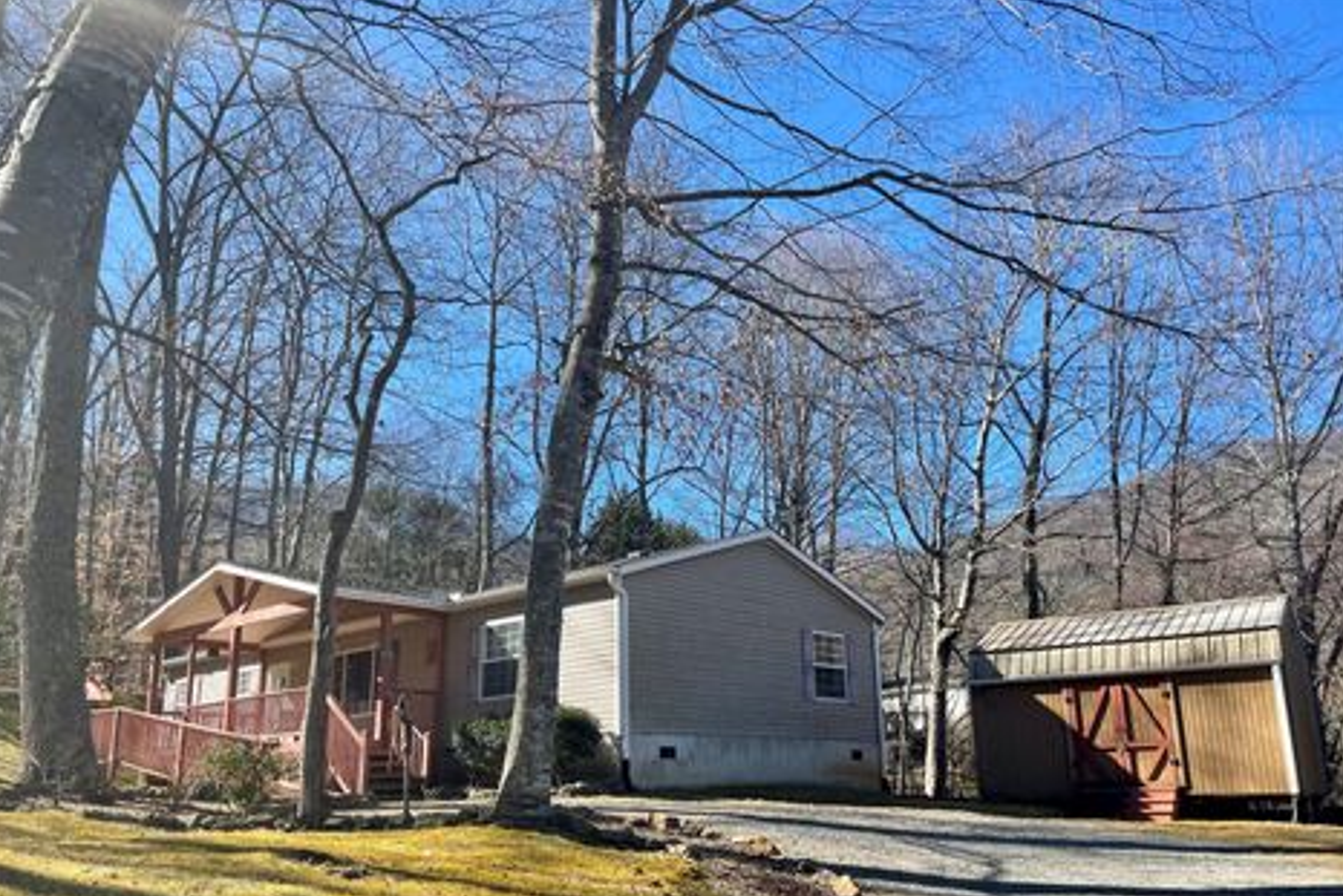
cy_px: 523
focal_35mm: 29
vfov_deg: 44.8
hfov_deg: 63.6
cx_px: 703
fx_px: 1082
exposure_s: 1/1304
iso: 32
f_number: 1.6
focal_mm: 4.2
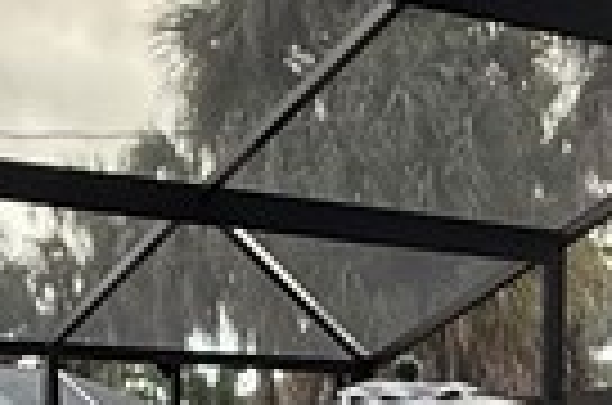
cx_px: 504
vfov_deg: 10.8
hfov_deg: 18.4
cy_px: 927
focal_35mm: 110
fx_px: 1866
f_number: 2.2
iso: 64
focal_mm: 2.22
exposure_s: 1/114
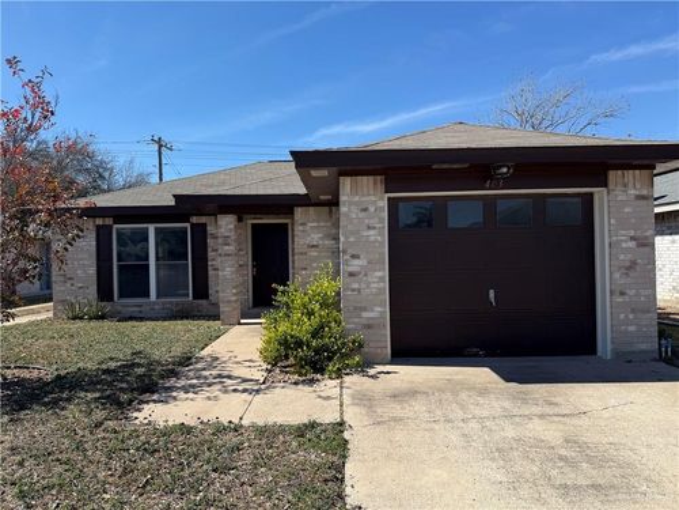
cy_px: 255
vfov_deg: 56.8
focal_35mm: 24
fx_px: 471
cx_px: 340
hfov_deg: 71.6
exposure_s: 1/4405
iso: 80
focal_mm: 6.76
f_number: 1.78
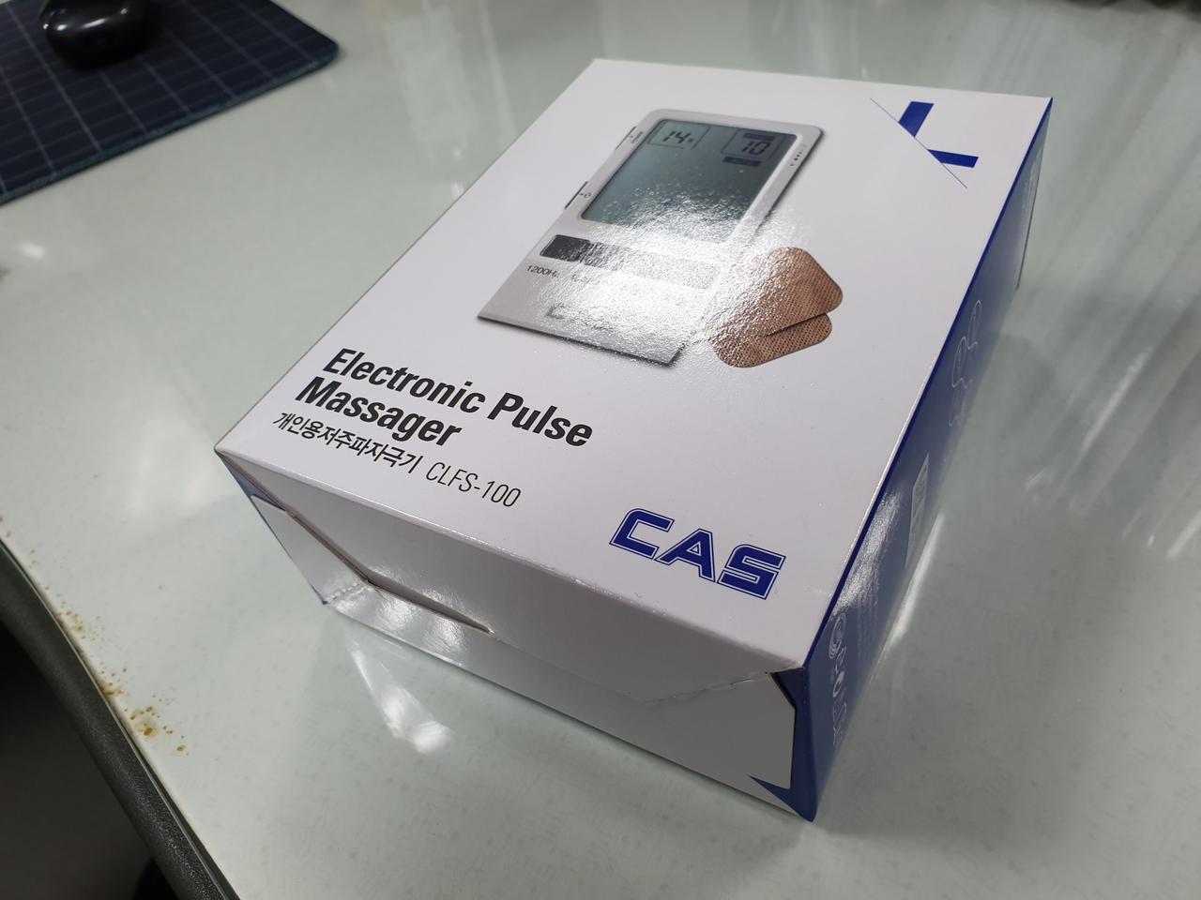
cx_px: 600
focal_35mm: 26
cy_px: 450
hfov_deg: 67.3
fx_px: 902
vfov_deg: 53.1
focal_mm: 4.32
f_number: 2.4
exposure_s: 1/120
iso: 100
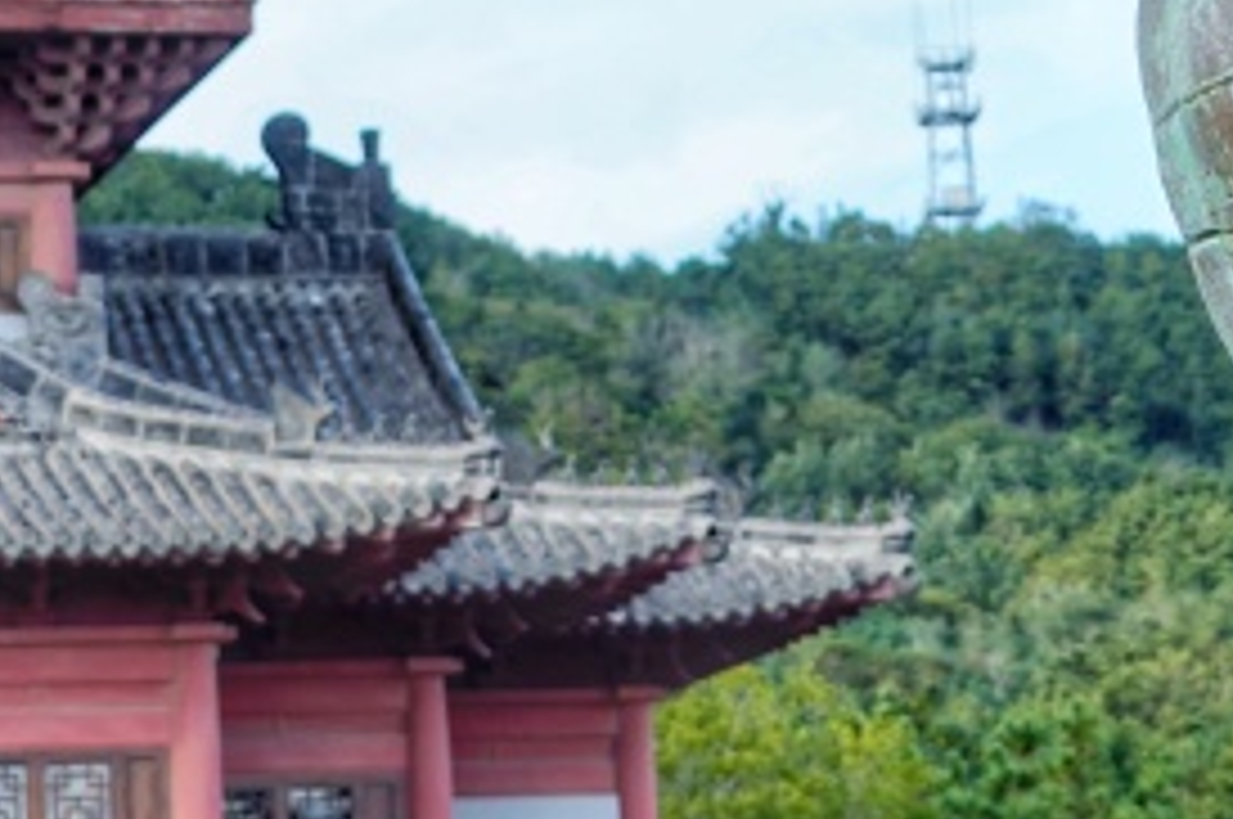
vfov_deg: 7.9
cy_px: -405
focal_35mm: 171
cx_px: 486
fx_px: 5850
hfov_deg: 12.0
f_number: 4.5
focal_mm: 39
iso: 100
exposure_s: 1/250
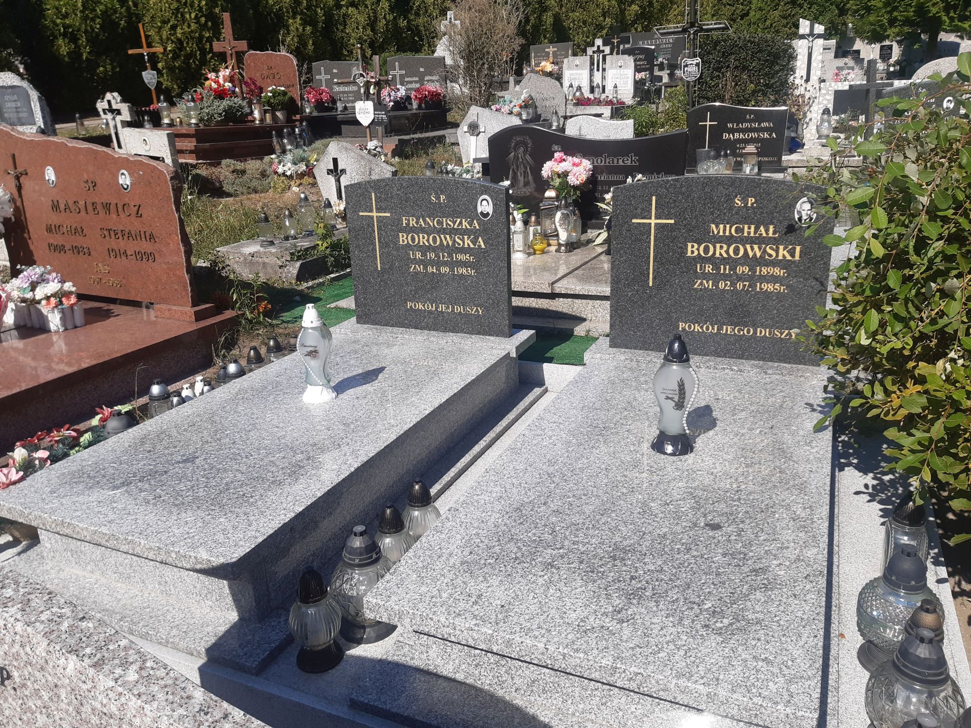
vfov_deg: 53.1
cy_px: 364
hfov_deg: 67.3
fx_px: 729
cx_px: 486
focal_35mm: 26
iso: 40
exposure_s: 1/2469
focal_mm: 3.92
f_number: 1.7
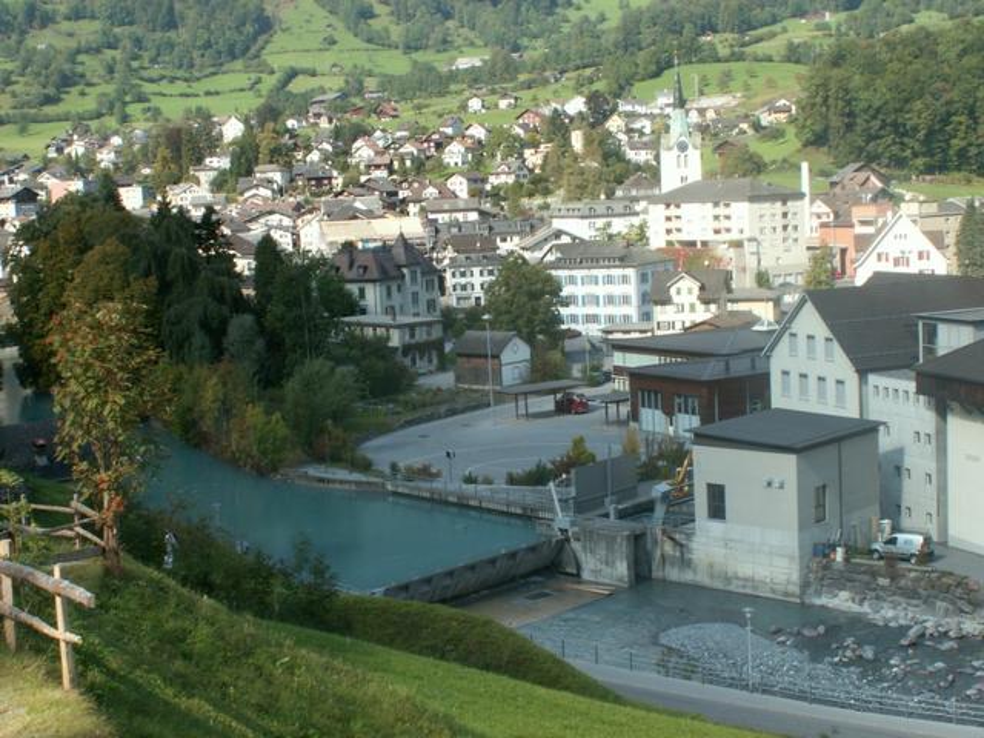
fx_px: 1507
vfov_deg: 27.5
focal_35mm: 53
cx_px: 492
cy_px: 369
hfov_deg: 36.2
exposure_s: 1/60
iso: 50
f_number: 8
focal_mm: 8.82
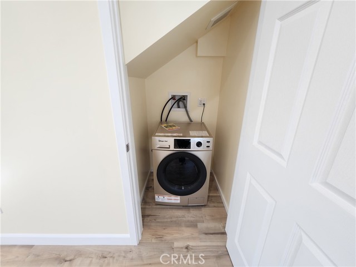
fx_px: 134
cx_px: 178
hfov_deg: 106.2
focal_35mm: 13
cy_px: 134
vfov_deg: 89.9
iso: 100
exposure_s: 1/60
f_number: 2.2
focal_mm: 2.2
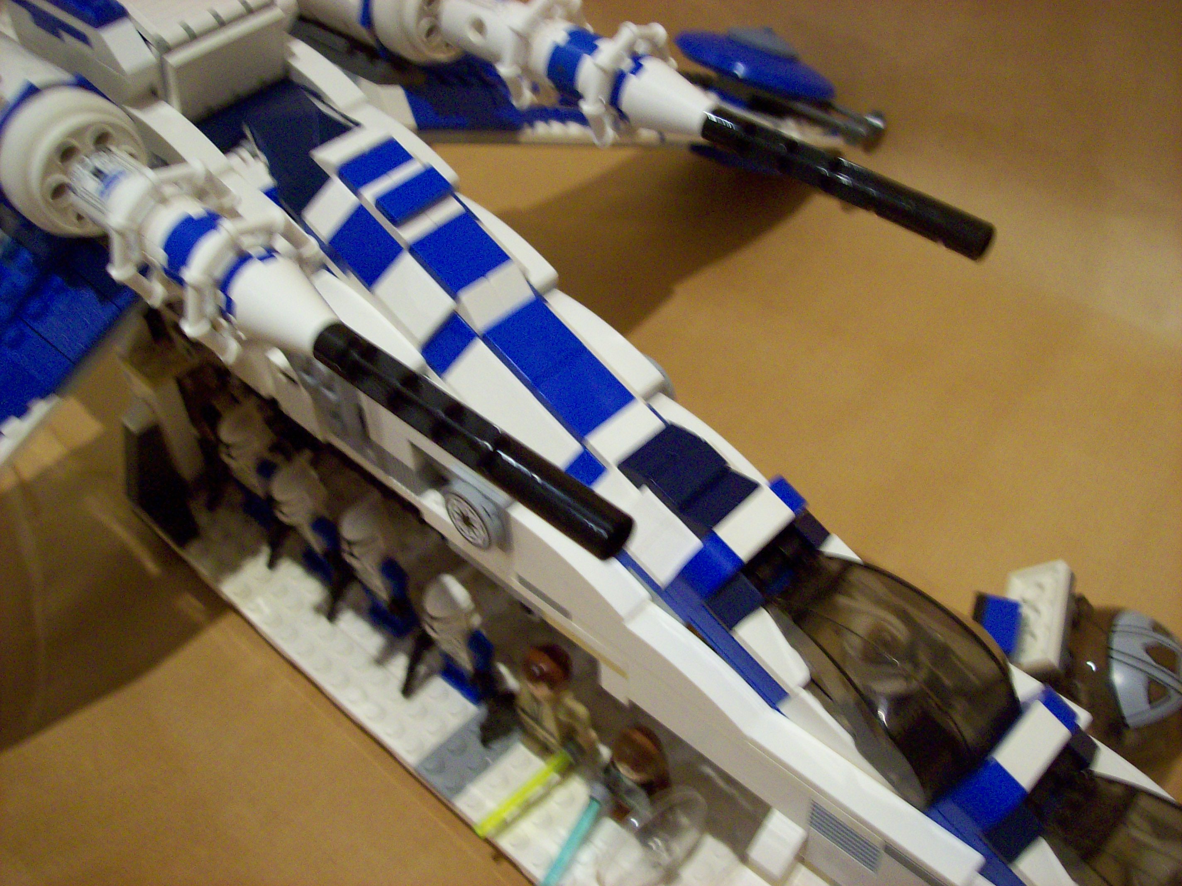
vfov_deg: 39.6
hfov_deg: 51.4
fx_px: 1229
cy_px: 443
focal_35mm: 36
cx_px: 591
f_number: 2.7
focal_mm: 6
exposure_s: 1/26.2
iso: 160
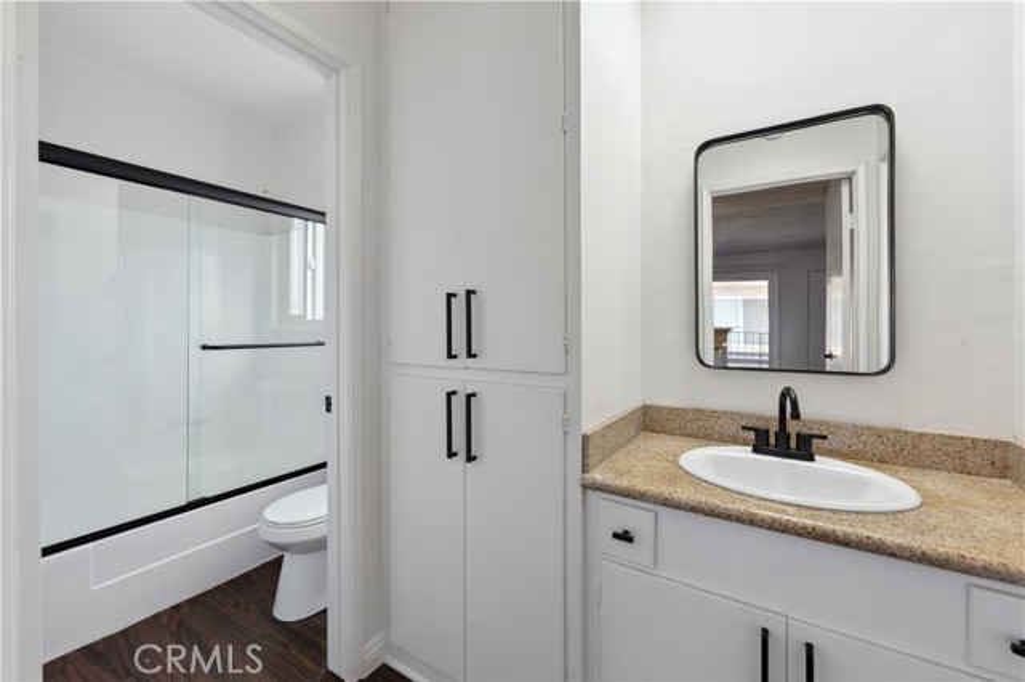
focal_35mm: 14
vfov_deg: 81.1
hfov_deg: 104.3
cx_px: 512
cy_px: 341
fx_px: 398
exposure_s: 1/30
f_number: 9
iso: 100
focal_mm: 14
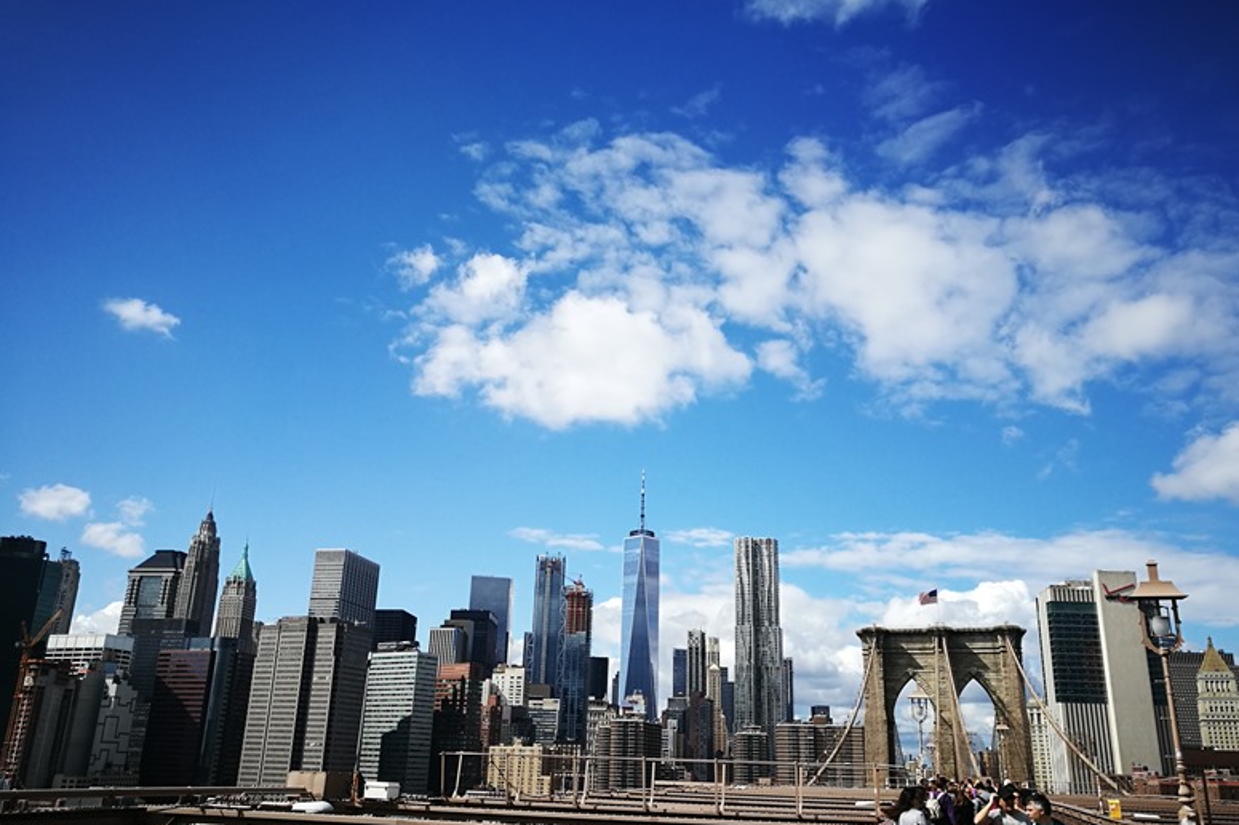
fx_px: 998
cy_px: 443
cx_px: 635
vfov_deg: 44.9
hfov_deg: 63.7
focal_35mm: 29
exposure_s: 1/1057
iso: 50
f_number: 2.2
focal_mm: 4.5
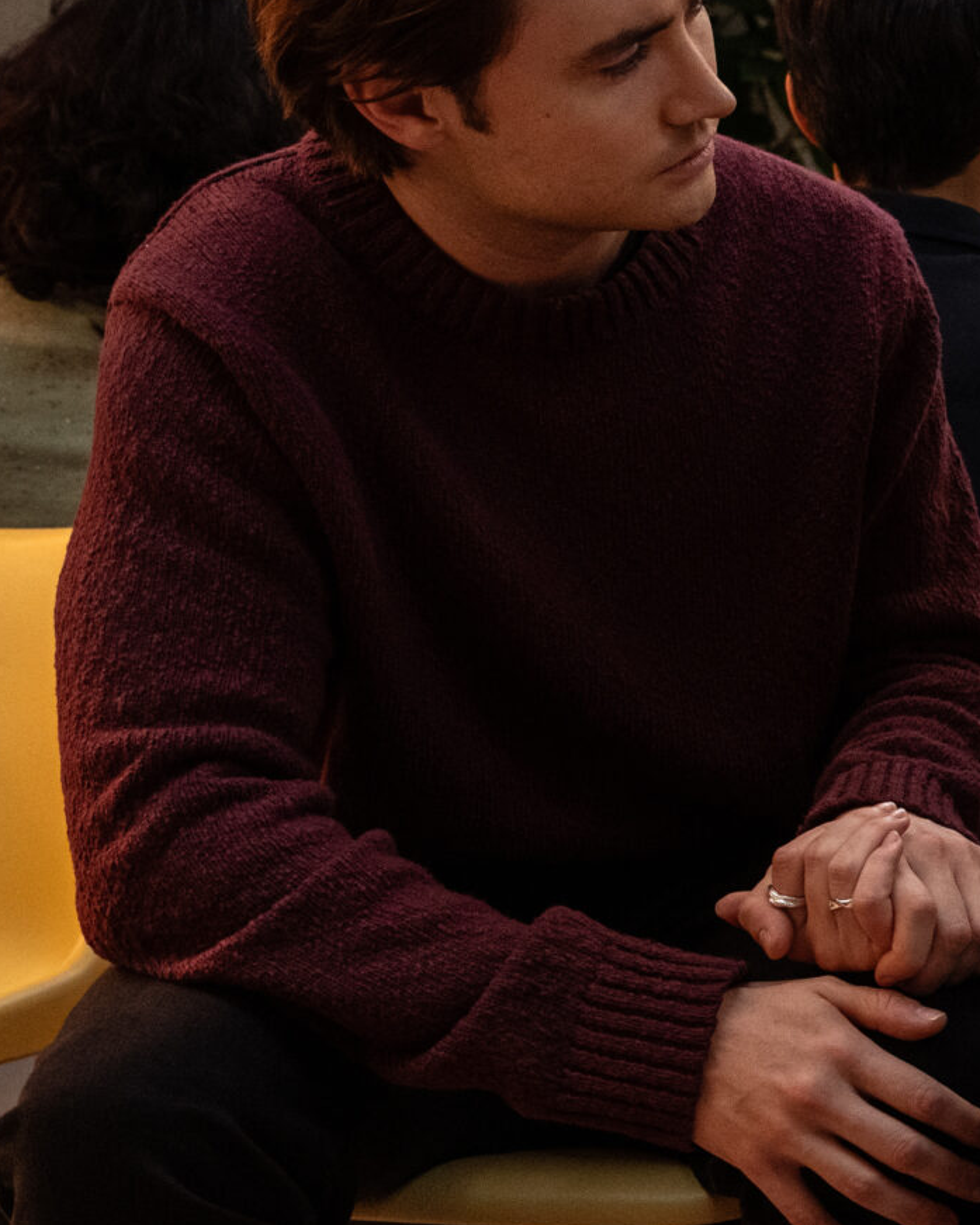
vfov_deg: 23.8
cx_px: 1704
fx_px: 2900
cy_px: 587
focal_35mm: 80
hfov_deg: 16.4
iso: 2000
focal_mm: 29
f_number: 5
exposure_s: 1/50
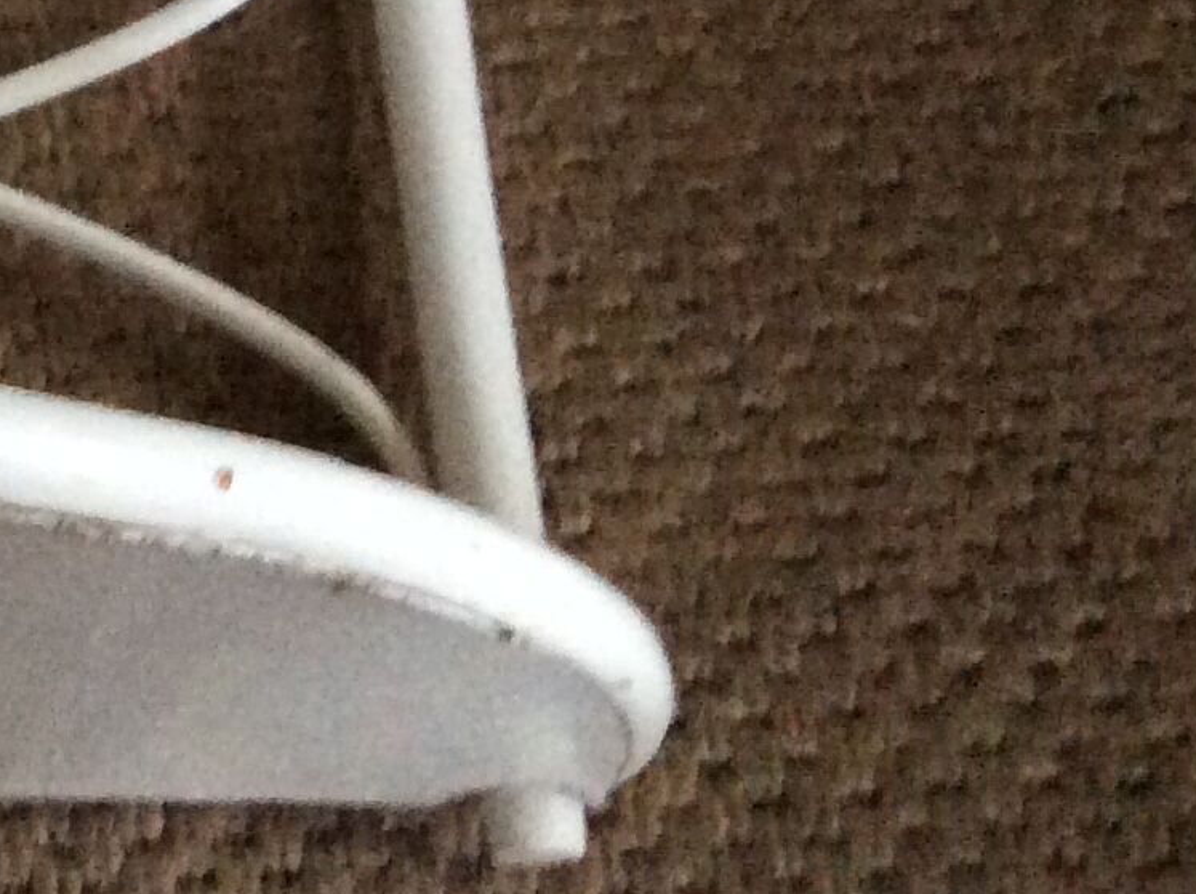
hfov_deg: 16.1
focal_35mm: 111
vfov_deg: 12.5
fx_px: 3830
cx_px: -653
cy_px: -567
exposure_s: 1/25
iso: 250
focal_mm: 3.3
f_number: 2.4
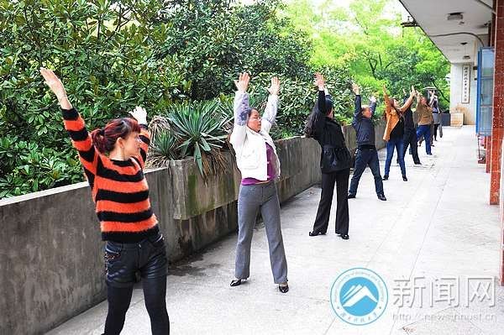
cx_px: 252
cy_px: 168
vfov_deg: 35.0
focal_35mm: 38
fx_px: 532
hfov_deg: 50.7
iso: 640
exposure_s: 1/125
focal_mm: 38
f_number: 5.6
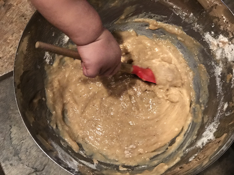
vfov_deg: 25.7
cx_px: 117
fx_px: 385
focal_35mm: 57
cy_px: 88
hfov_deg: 33.8
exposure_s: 1/60
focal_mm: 6.6
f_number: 2.8
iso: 800
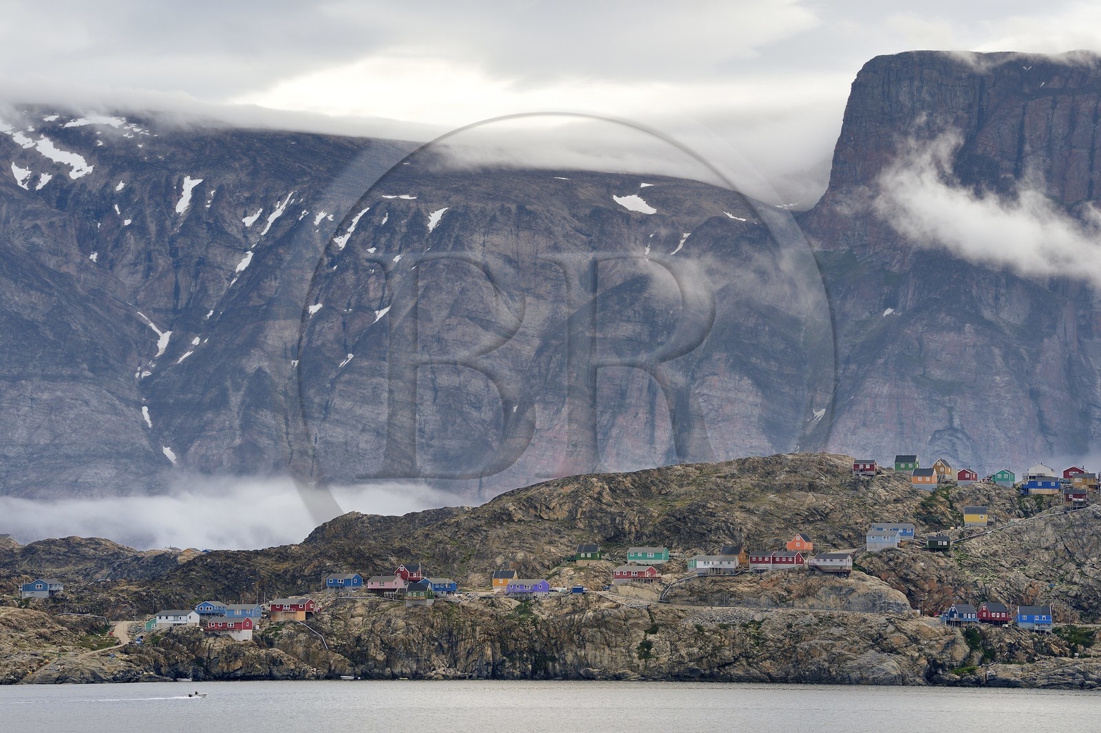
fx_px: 5502
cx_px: 550
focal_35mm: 180
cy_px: 366
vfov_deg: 7.6
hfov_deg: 11.4
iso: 200
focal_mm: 180
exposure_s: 1/320
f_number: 7.1
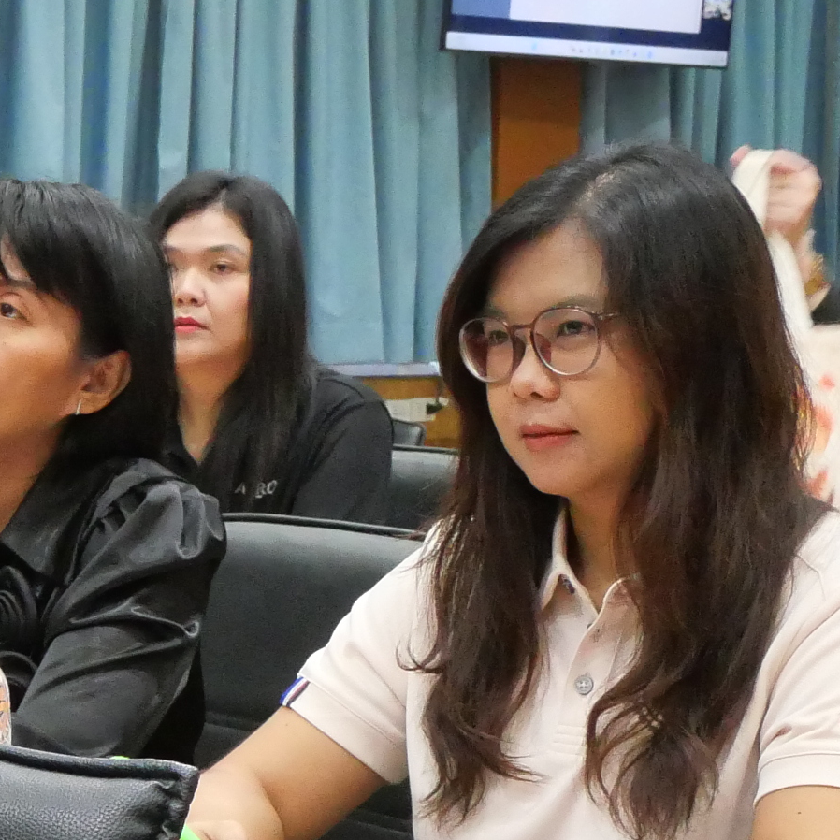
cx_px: -799
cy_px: 662
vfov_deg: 15.9
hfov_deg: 13.8
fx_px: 2992
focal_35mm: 109
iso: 3200
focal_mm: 15
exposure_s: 1/30
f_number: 6.3
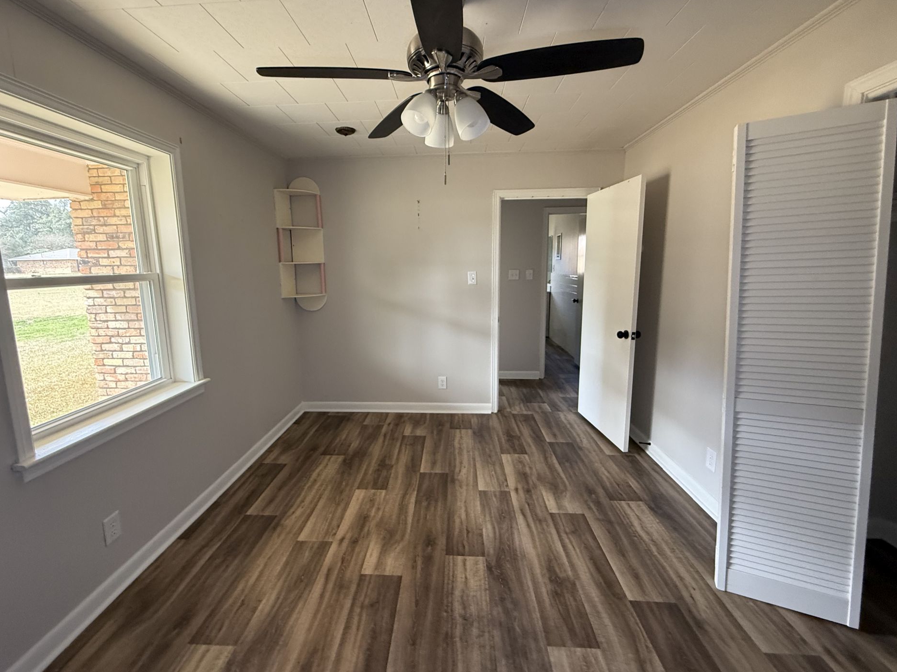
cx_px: 433
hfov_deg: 98.1
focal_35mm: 15
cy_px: 319
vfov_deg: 81.7
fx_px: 389
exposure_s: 1/98
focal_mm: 2.22
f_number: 2.2
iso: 320
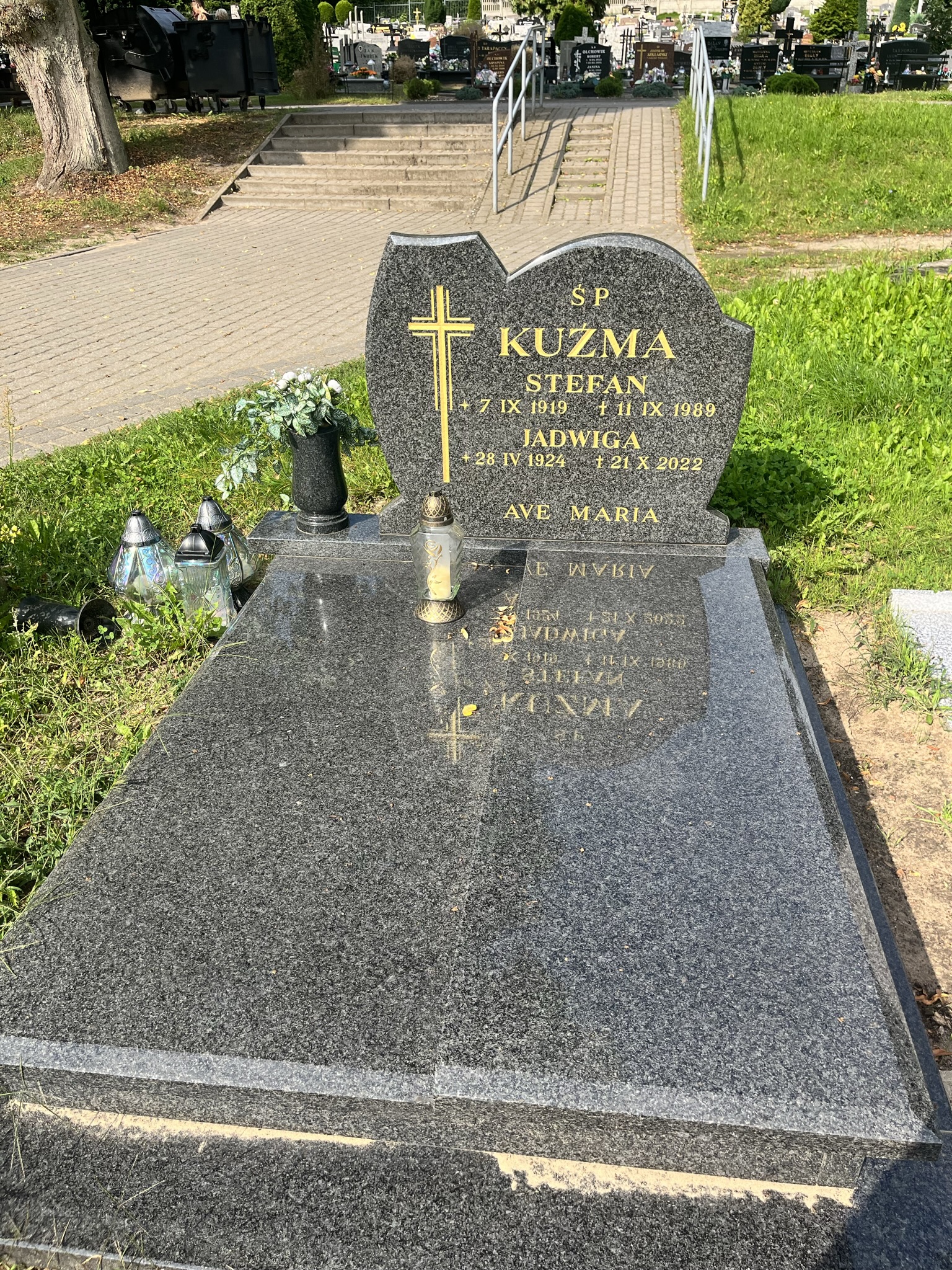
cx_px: 476
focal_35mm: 26
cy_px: 635
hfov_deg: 53.1
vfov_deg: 67.3
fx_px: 953
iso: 50
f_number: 1.6
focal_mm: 5.1
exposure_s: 1/1802
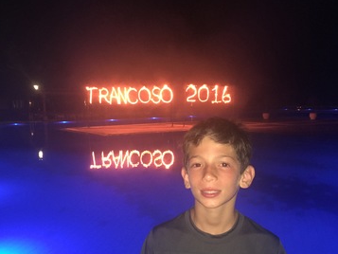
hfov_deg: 47.8
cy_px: 155
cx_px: 169
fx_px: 381
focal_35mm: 39
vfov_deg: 36.7
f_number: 2.2
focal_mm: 4.15
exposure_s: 1/16
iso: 250
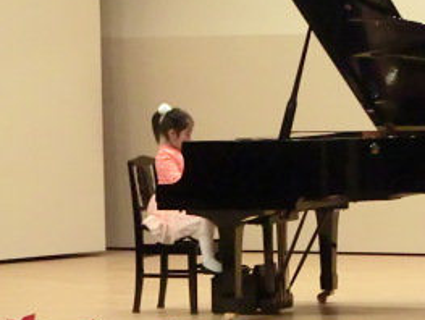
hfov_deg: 7.5
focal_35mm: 262
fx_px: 3221
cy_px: 166
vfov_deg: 5.7
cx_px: 326
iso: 1600
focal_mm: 24.39
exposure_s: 1/80
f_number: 5.8
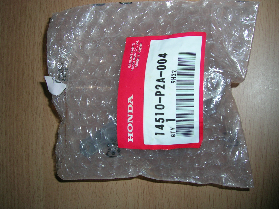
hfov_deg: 52.6
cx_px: 140
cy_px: 104
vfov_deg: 40.7
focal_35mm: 35
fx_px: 282
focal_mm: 5.4
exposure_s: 1/60.1
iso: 50
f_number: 4.8
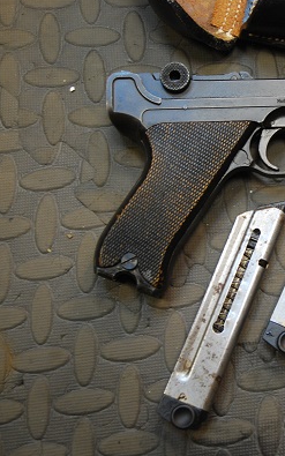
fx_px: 780
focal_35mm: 63
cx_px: 263
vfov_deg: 32.6
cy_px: 228
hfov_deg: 20.3
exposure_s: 1/30
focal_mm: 27
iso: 640
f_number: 3.8
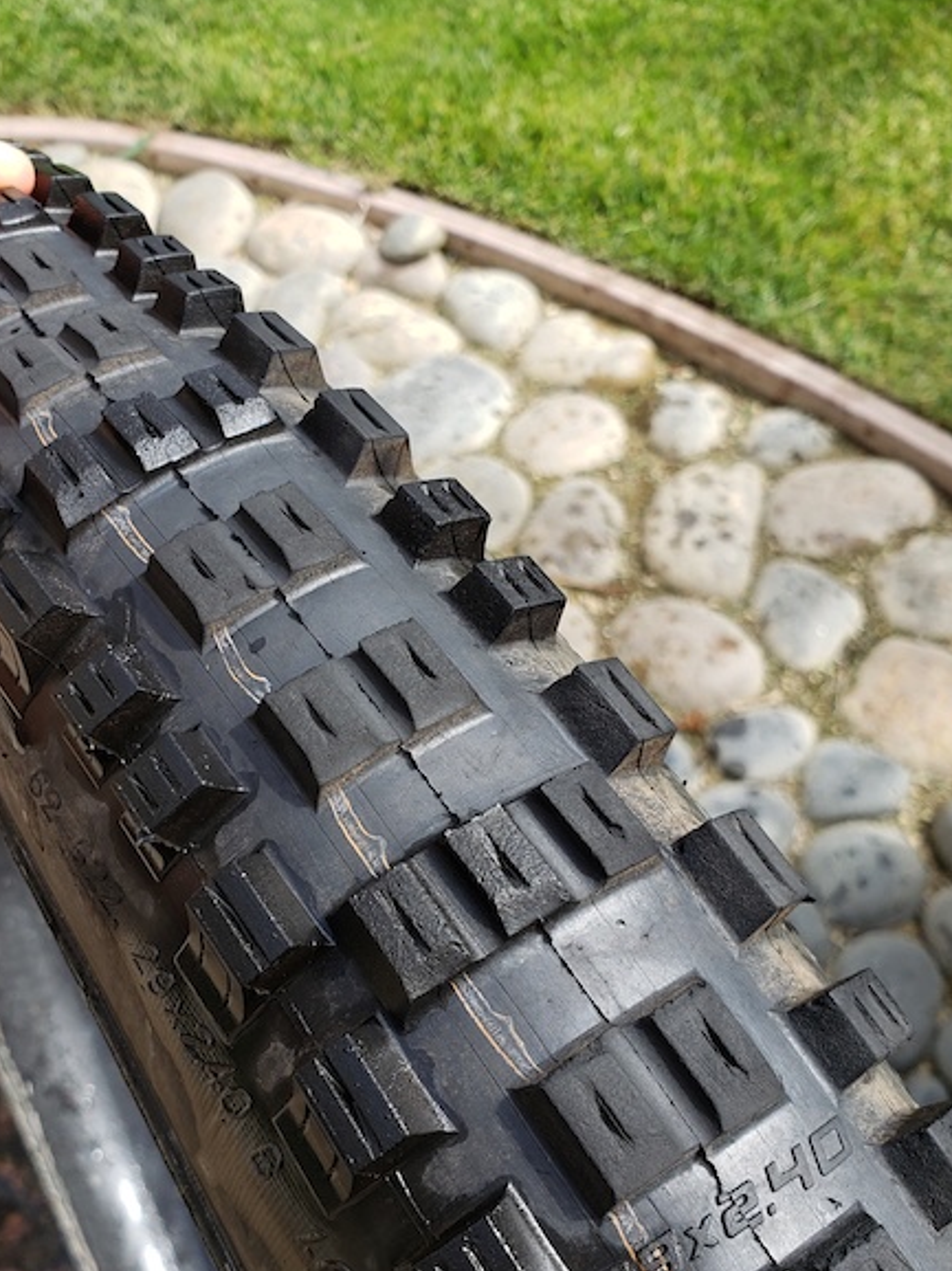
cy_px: 695
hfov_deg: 39.2
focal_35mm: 36
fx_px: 1321
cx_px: 330
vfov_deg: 51.3
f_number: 2.4
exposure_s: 1/459
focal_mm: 4.3
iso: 50
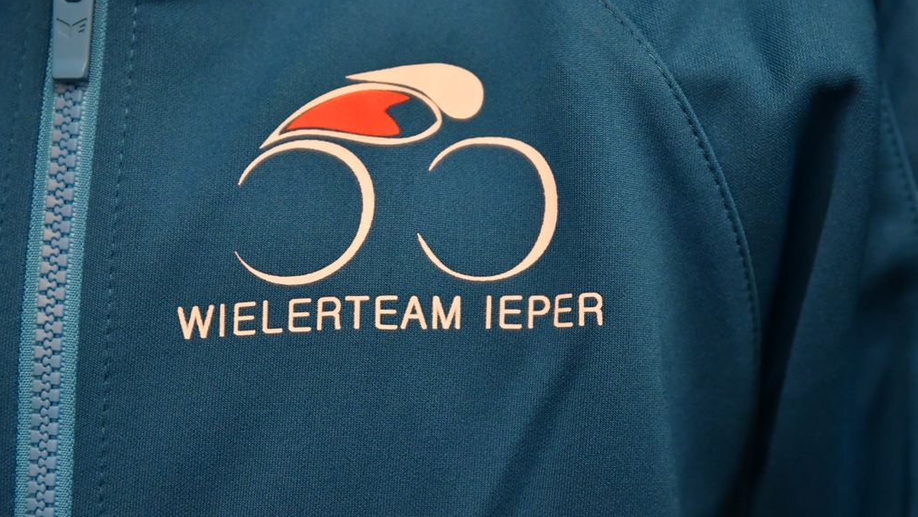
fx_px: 2702
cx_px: 458
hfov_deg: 19.3
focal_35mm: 111
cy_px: 276
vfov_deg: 10.9
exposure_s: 1/160
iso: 3200
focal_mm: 70
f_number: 2.8
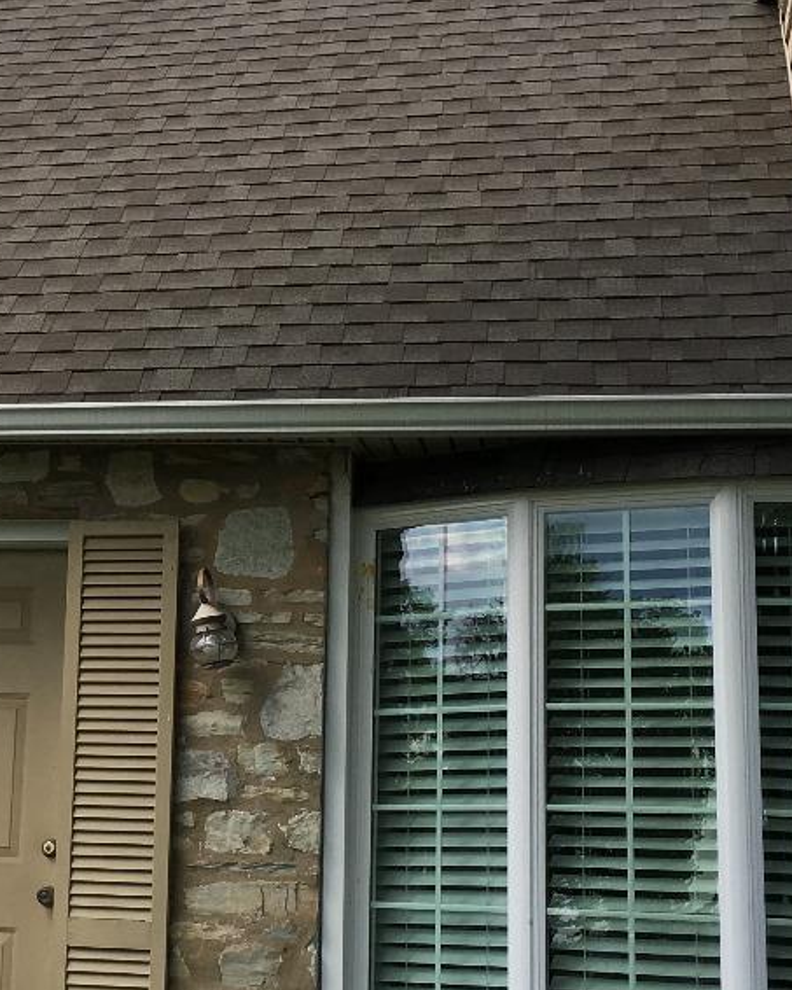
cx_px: 30
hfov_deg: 20.7
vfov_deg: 26.4
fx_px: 2109
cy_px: 493
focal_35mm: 72
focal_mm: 4.15
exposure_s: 1/680
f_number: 2.2
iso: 25
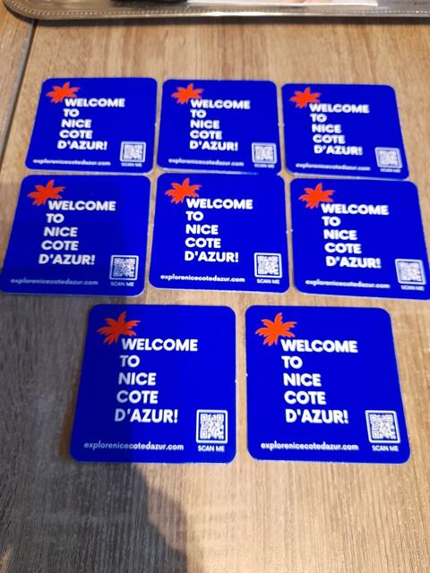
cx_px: 215
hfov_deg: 54.9
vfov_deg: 69.4
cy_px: 286
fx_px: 414
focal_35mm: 25
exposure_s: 1/33
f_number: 2
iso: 320
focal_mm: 4.6
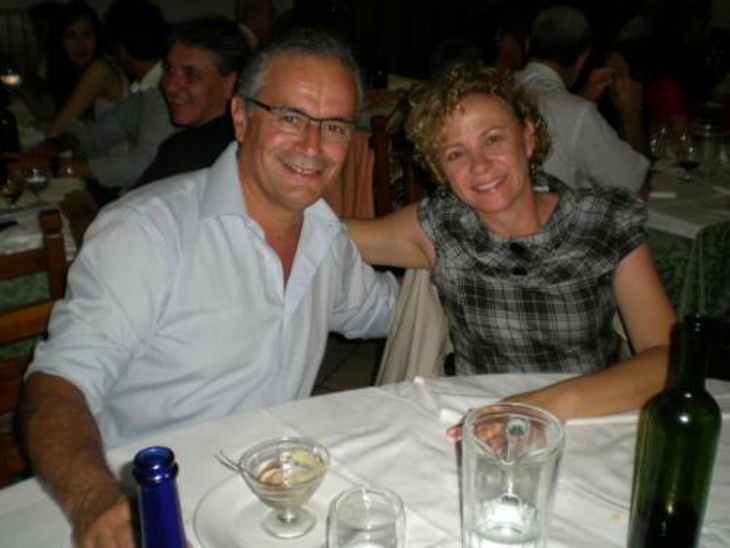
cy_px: 274
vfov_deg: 37.7
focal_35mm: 38
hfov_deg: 49.0
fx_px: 801
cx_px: 365
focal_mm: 6.3
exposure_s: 1/60
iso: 50
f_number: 3.1
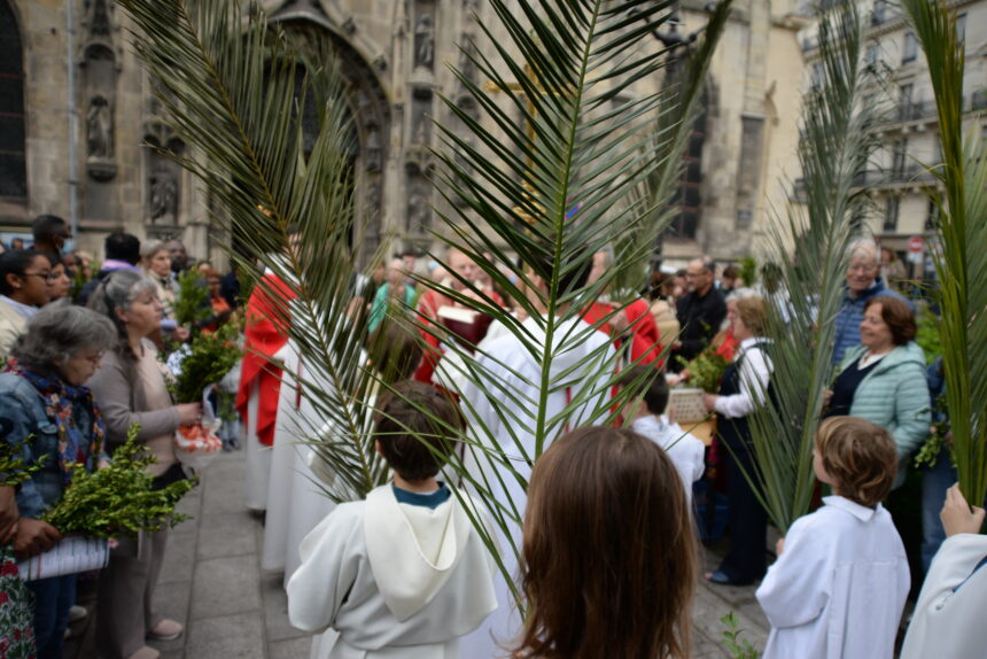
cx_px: 494
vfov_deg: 53.2
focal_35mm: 24
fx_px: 658
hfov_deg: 73.7
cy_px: 330
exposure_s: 1/2000
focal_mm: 24
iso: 1250
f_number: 2.8
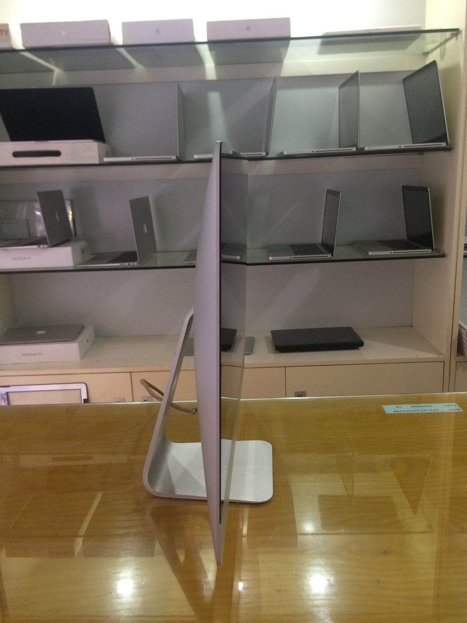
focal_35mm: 29
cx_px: 234
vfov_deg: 61.7
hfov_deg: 48.2
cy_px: 312
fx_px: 522
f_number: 2.2
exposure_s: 1/33
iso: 250
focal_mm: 4.15
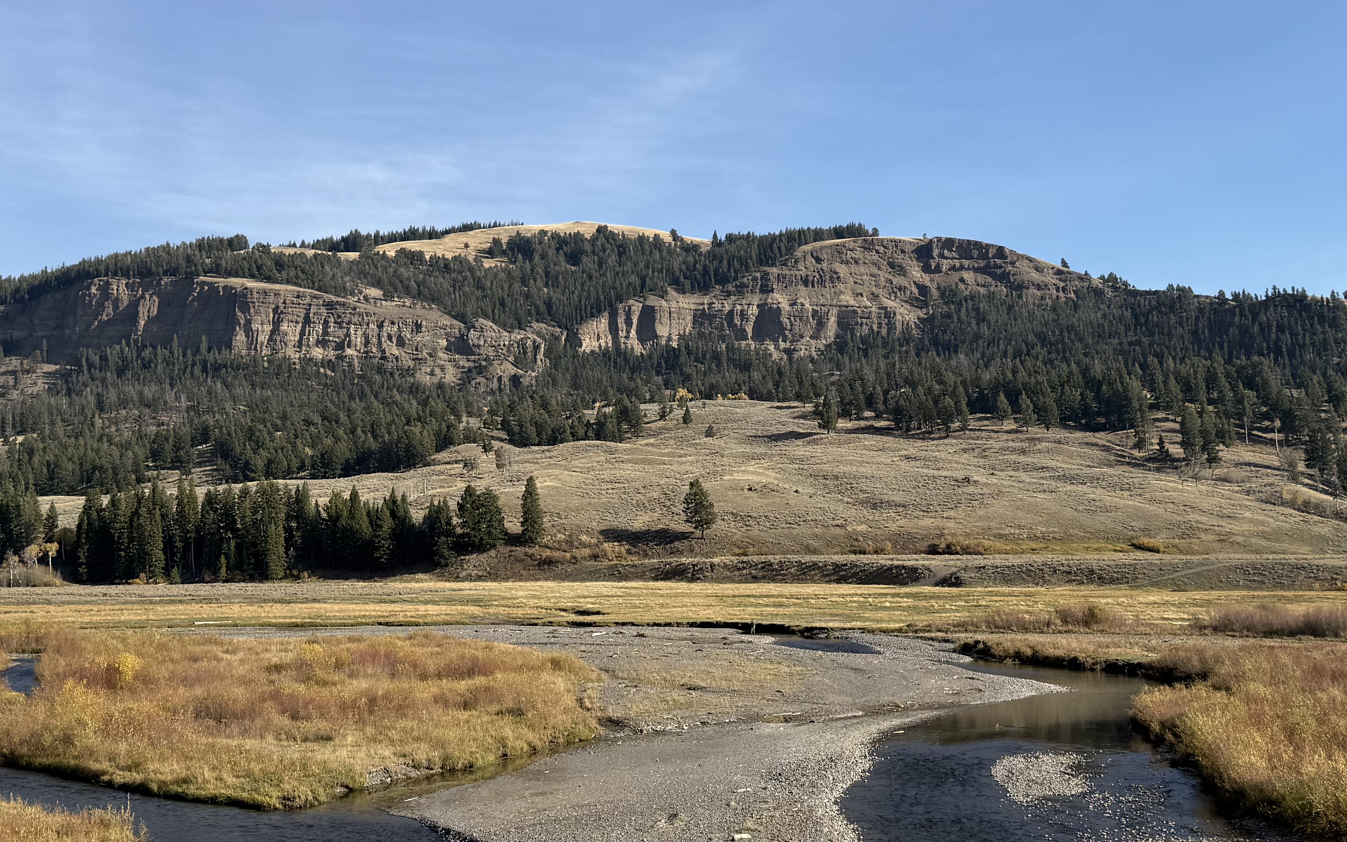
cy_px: 404
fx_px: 1689
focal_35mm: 46
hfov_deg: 43.5
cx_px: 691
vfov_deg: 28.0
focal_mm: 6.76
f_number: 1.78
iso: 80
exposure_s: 1/4167
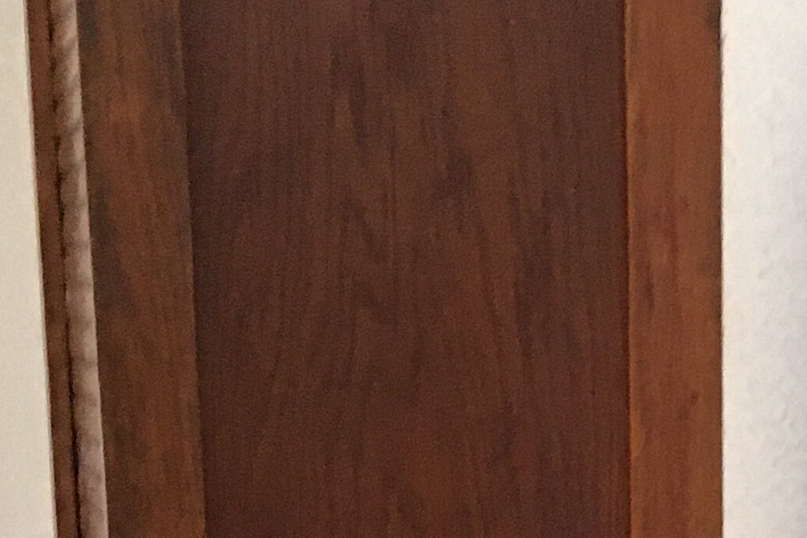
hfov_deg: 17.2
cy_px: 943
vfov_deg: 11.0
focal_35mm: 117
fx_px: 2623
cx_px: 729
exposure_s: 1/17
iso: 250
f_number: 2.2
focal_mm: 4.15
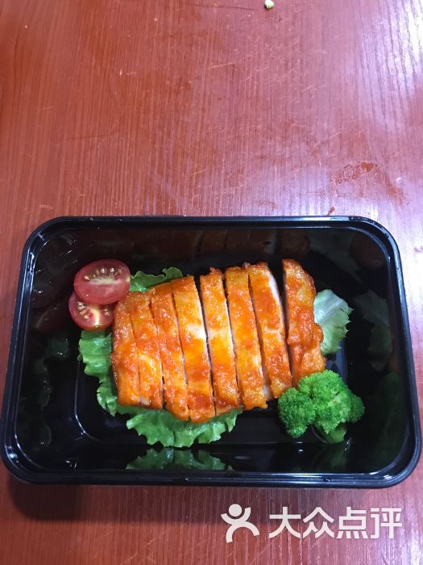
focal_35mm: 28
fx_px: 456
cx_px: 212
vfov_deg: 63.4
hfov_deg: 49.7
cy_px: 282
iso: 100
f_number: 1.8
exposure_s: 1/9
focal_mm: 3.99
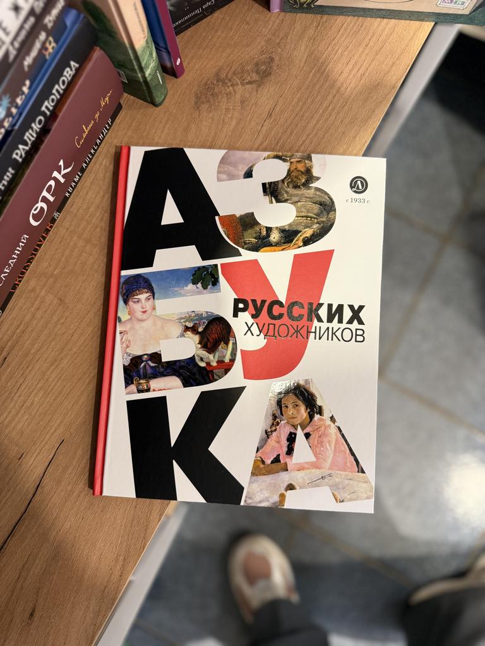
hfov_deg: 56.8
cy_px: 323
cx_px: 242
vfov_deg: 71.6
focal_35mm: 24
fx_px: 448
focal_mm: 6.76
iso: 250
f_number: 1.78
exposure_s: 1/50
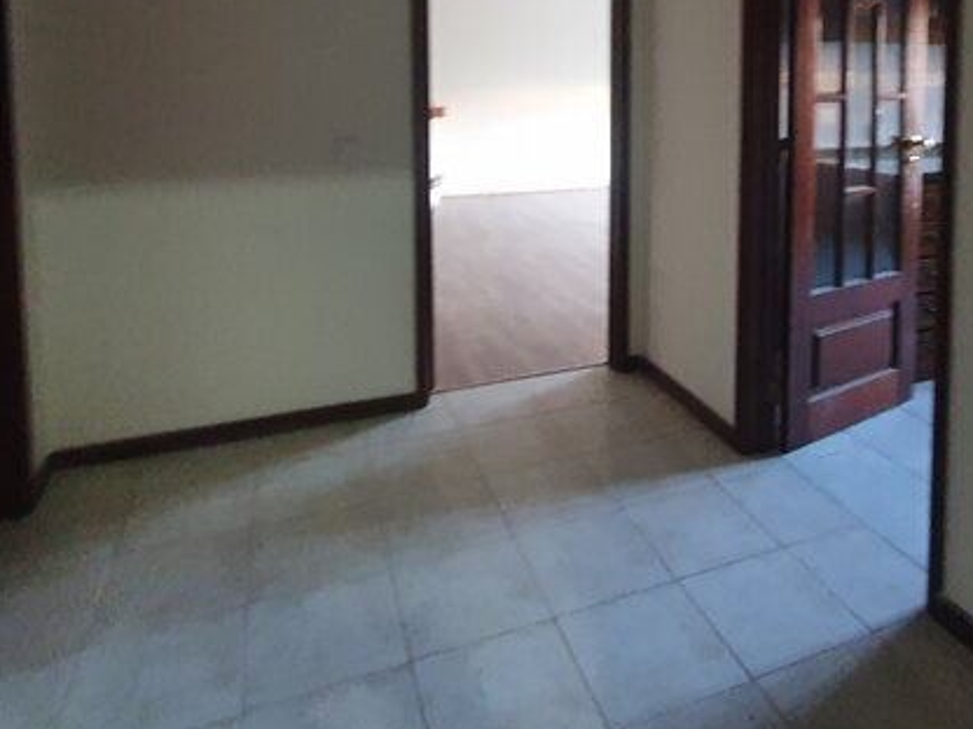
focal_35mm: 25
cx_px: 592
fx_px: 703
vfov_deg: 50.4
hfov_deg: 68.6
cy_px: 112
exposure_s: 1/20
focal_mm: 1.8
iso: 640
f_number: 2.2
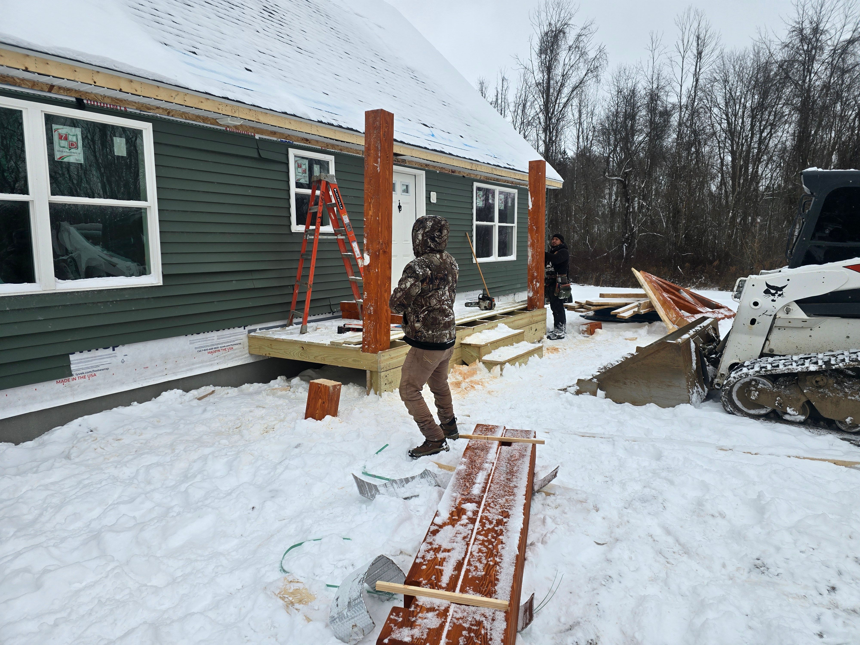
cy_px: 322
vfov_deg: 58.9
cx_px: 430
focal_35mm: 23
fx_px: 571
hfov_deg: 73.9
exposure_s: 1/363
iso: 12
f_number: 1.7
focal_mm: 6.3
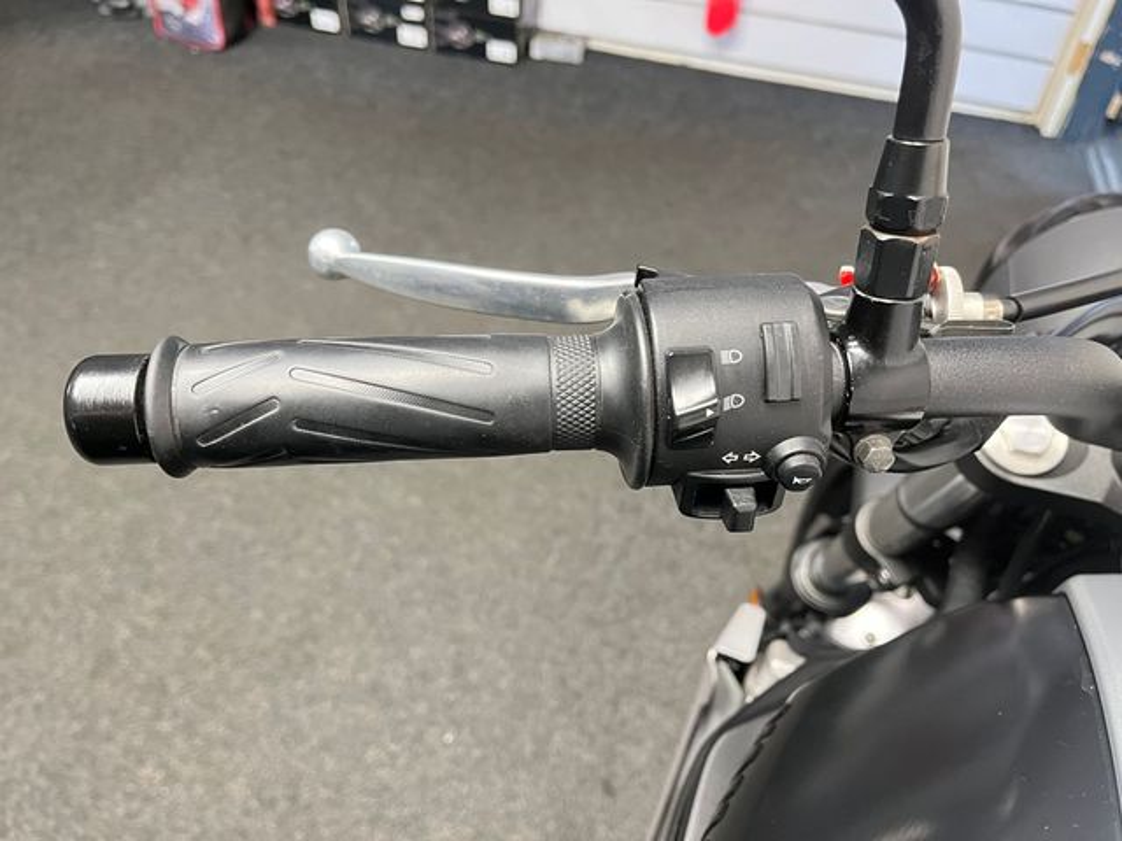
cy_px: 420
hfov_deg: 67.3
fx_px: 843
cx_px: 561
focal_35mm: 26
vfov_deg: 53.1
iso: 500
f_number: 1.6
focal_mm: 5.1
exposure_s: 1/33
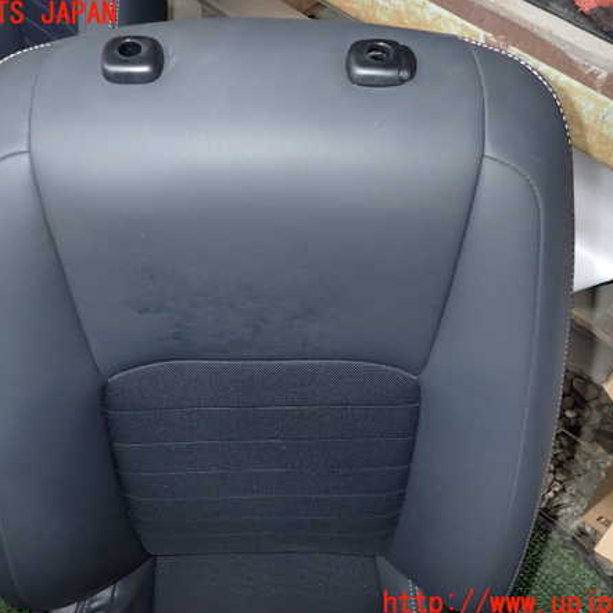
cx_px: 280
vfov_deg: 54.0
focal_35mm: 30
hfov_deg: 54.0
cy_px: 309
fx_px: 601
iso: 200
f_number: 5.6
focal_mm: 4.5
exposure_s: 1/30
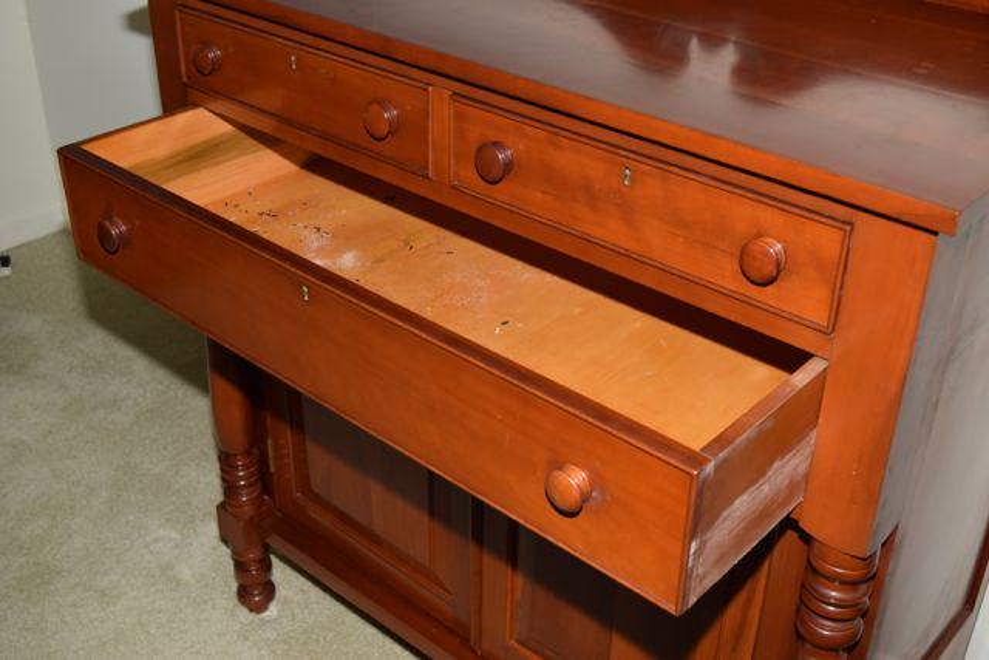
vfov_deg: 29.9
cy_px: 330
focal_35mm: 45
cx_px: 494
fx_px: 1236
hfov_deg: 43.6
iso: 400
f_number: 5.6
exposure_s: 1/125
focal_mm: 30
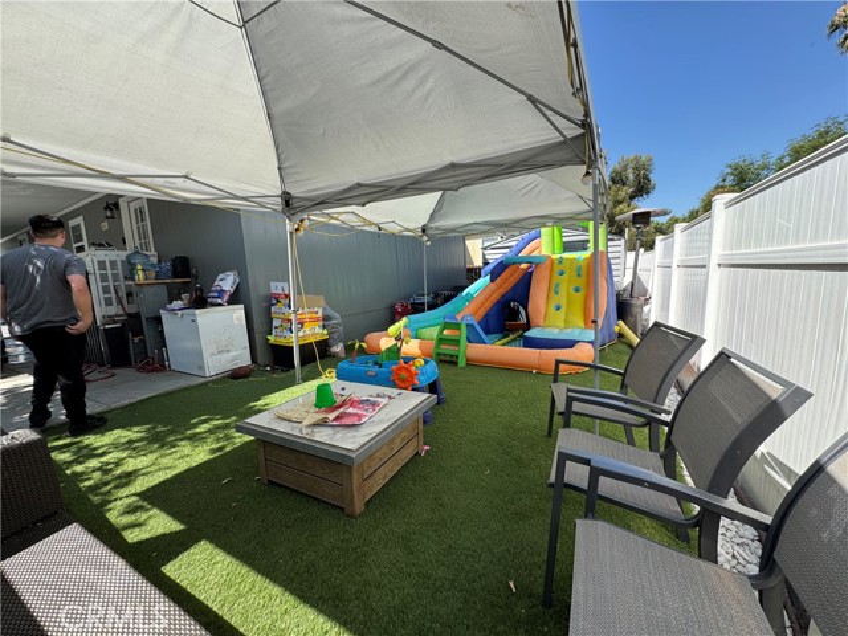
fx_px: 343
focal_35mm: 14
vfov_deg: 85.7
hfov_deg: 102.1
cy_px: 318
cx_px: 424
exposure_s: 1/615
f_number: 2.2
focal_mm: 2.22
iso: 40
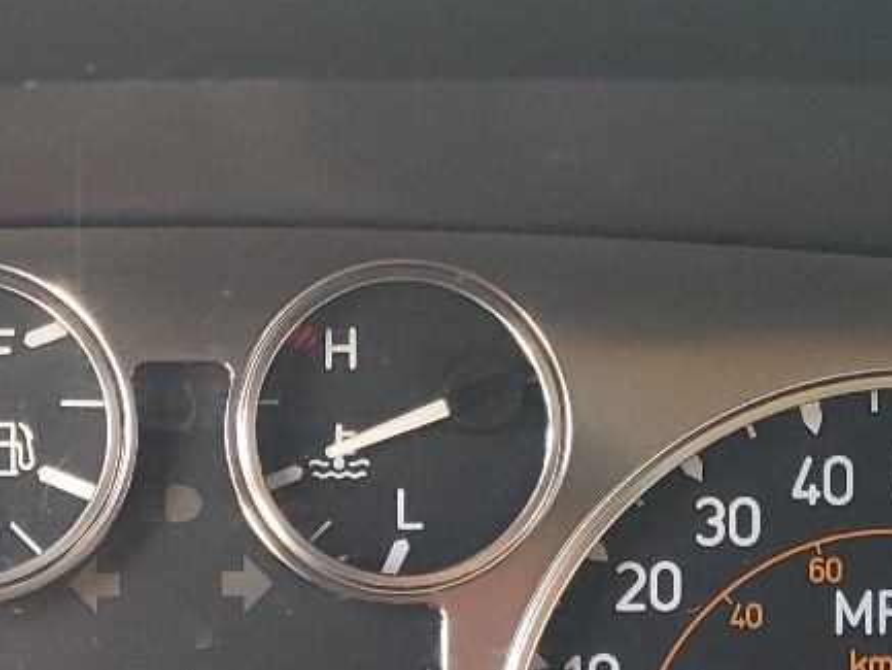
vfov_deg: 15.2
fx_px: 2474
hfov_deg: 19.9
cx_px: 47
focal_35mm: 96
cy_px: 637
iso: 83
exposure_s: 1/60.2
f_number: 1.5
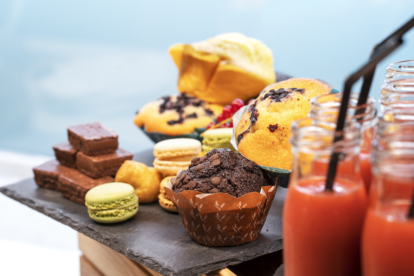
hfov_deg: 23.9
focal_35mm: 85
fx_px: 978
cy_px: 138
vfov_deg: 16.1
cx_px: 207
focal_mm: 85
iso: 160
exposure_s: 1/3
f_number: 6.3
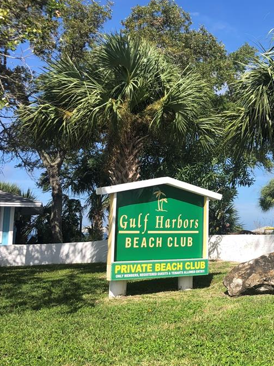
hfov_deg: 30.9
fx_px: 454
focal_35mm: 43
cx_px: 279
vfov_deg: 43.9
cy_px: 180
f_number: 1.8
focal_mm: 4
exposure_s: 1/1372
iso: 20
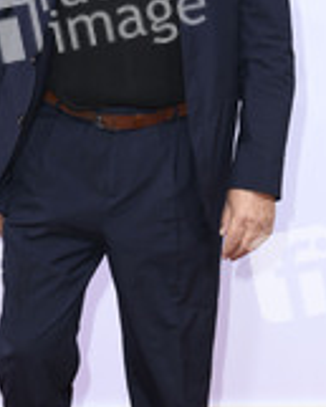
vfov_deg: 17.1
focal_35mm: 112
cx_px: 149
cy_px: 137
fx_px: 1349
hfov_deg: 13.8
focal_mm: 48
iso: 800
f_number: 5.6
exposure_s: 1/200
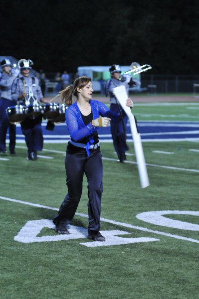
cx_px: 100
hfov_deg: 10.6
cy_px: 150
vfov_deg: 15.9
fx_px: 1071
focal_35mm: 129
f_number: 2.8
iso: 1600
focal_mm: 86
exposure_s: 1/160
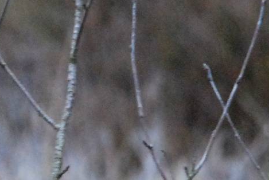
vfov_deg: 0.5
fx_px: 19145
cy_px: 267
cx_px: 84
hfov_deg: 0.8
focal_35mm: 2559
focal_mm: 500
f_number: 6.3
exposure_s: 1/160
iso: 1600
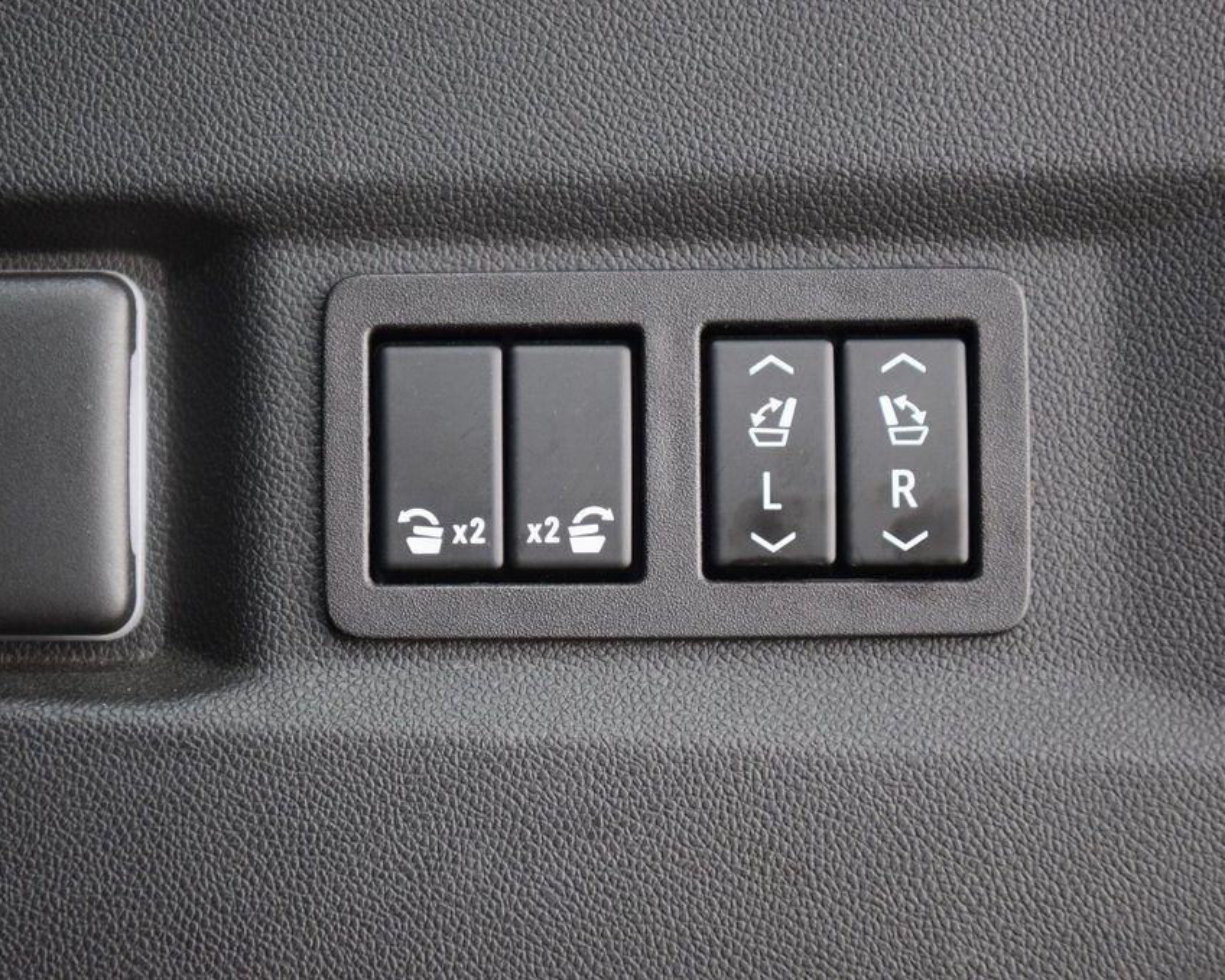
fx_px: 4313
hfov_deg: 16.2
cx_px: 504
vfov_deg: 13.0
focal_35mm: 119
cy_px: 488
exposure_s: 1/5
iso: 1600
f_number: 2.8
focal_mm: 70
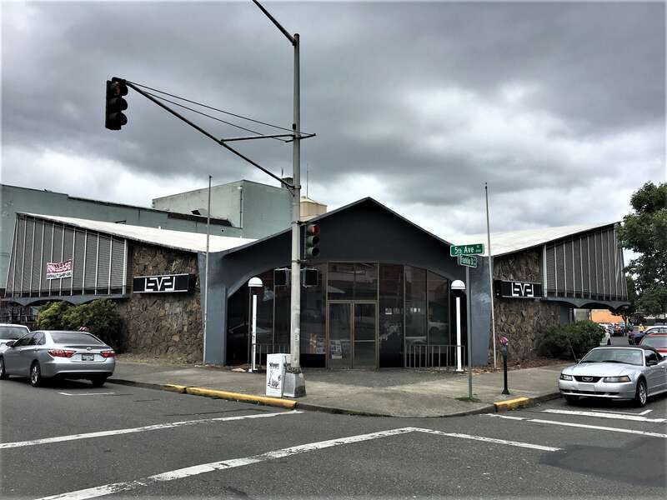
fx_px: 559
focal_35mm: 29
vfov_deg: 48.2
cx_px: 334
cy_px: 250
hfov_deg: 61.7
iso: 25
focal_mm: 4.15
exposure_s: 1/1166
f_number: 2.2
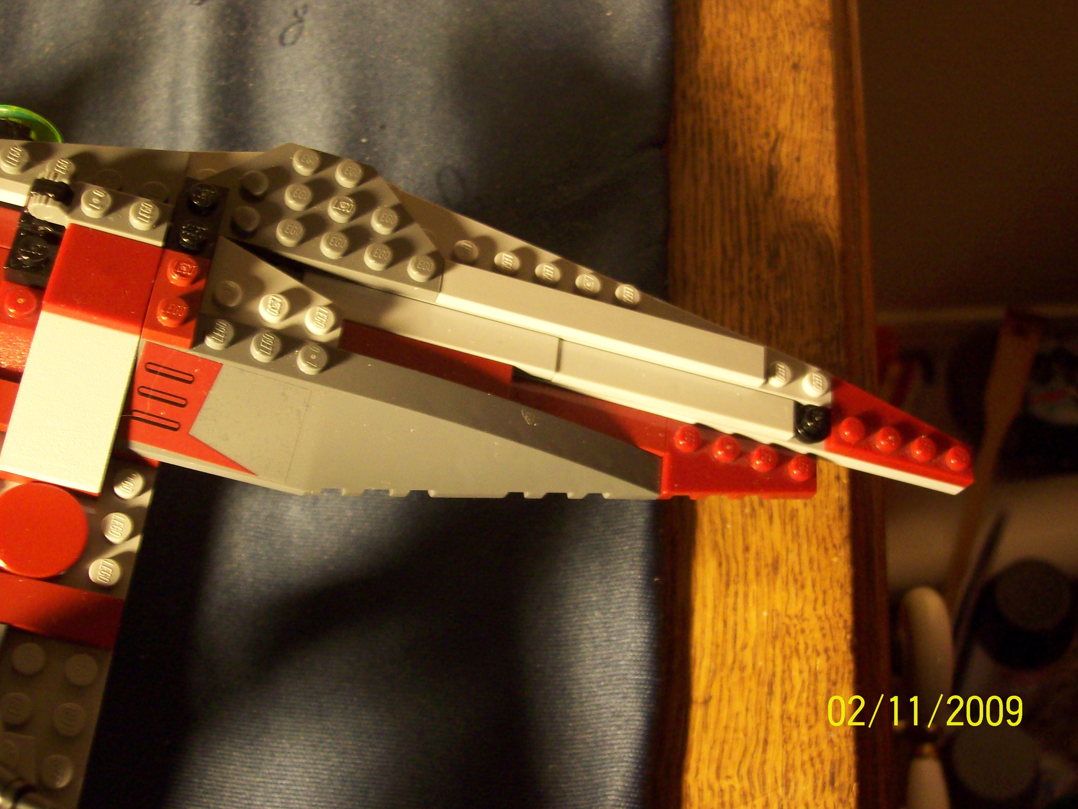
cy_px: 404
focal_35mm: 45
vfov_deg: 32.2
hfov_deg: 42.1
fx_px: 1401
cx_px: 539
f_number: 3
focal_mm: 7.6
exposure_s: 1/11.8
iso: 160
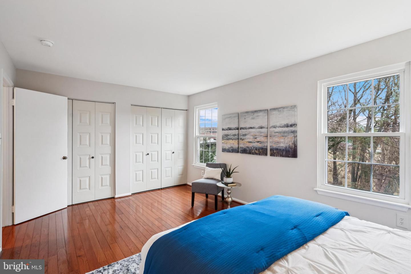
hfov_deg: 96.7
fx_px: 183
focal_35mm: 16
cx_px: 206
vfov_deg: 73.7
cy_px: 137
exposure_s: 1/4
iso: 200
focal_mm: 16
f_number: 8
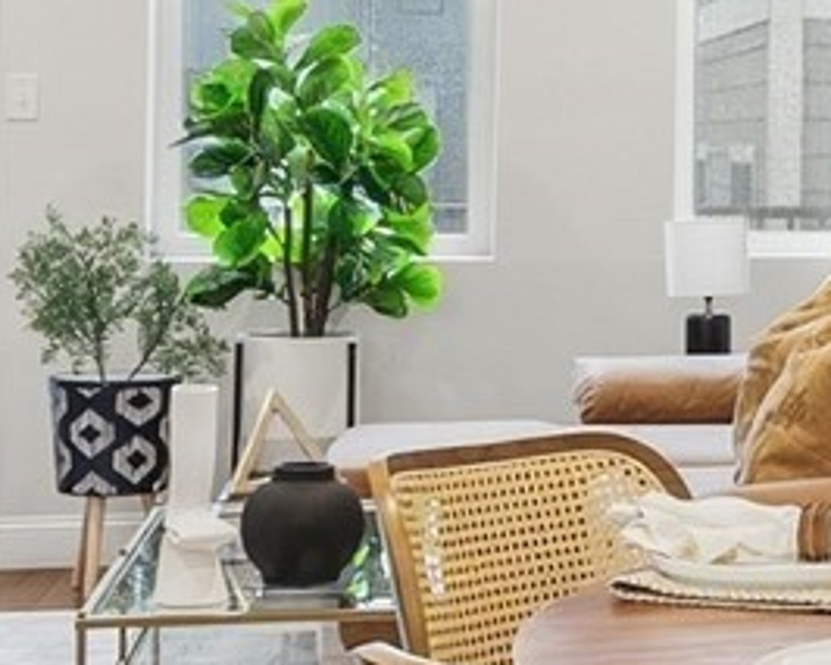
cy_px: 76
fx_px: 2485
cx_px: 1212
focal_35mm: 101
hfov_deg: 17.3
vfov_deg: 15.1
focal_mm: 14
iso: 100
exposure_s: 1
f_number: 8
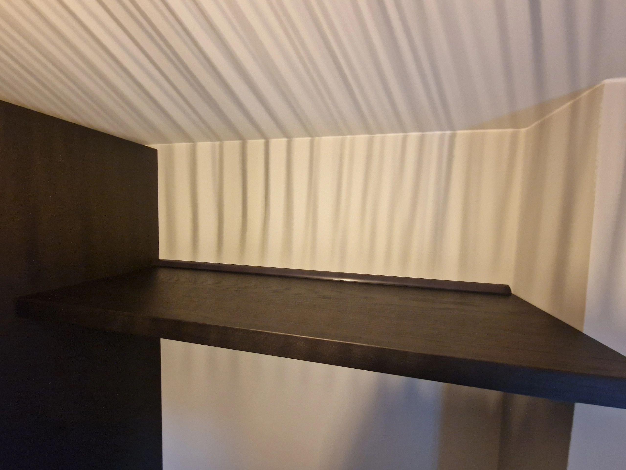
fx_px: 235
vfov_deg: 89.9
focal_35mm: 13
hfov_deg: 106.2
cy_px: 235
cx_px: 313
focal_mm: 2.2
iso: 500
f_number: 2.2
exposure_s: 1/33
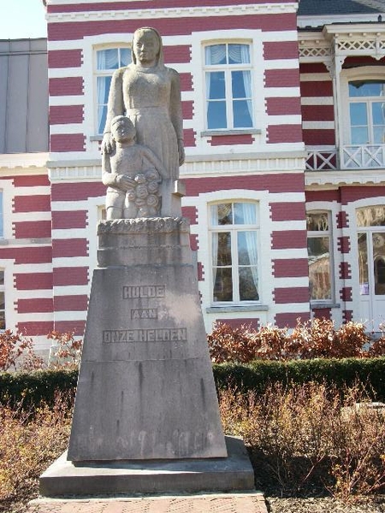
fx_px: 741
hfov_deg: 29.1
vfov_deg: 38.2
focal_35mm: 50
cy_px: 256
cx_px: 192
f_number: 3.6
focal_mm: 8.8
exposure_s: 1/200
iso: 80
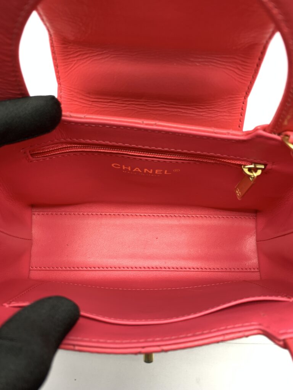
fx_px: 293
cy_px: 195
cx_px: 146
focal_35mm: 26
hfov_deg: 53.1
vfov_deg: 67.3
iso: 50
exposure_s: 1/50
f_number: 1.8
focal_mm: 4.25
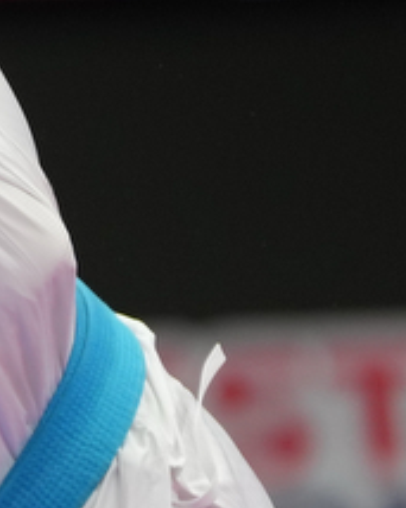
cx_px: -1033
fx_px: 20803
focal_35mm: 1384
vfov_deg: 1.4
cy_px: 332
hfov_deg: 1.1
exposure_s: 1/1000
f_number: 2.8
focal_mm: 197
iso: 640
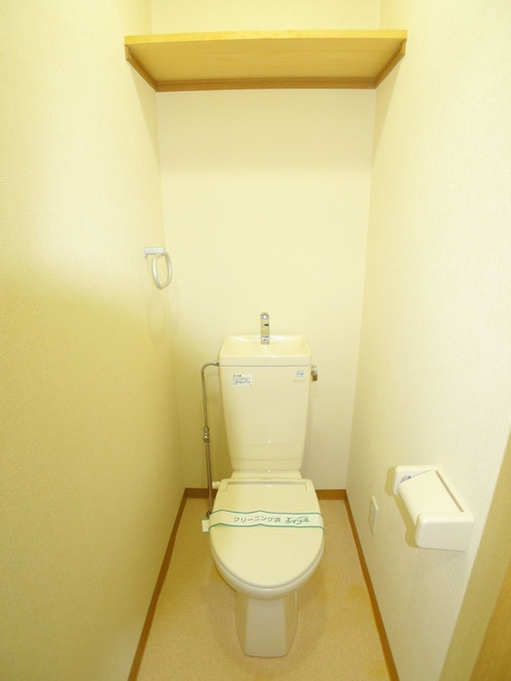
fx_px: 472
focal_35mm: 24
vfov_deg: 71.6
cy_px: 340
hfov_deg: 56.8
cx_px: 256
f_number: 2
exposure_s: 1/25
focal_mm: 5.1
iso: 100
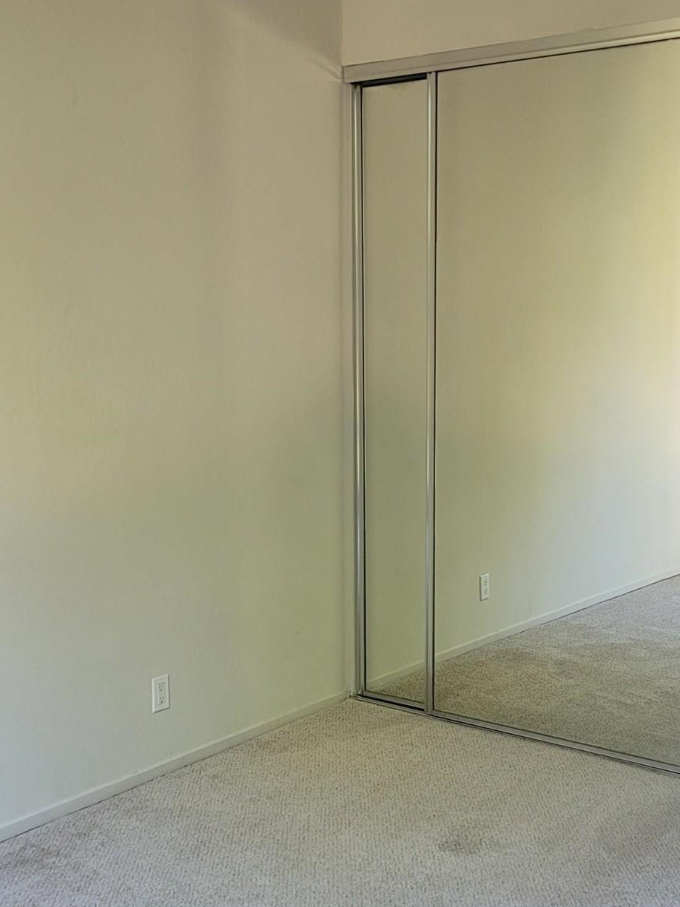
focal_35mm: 47
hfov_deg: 30.8
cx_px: 396
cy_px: 454
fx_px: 1231
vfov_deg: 40.4
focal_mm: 7
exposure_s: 1/60
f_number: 1.8
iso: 250
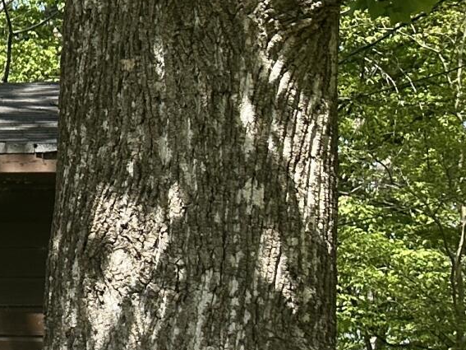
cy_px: 353
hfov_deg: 12.6
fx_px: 1709
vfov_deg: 11.5
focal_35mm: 127
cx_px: -599
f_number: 1.78
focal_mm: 6.86
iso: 80
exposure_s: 1/2353
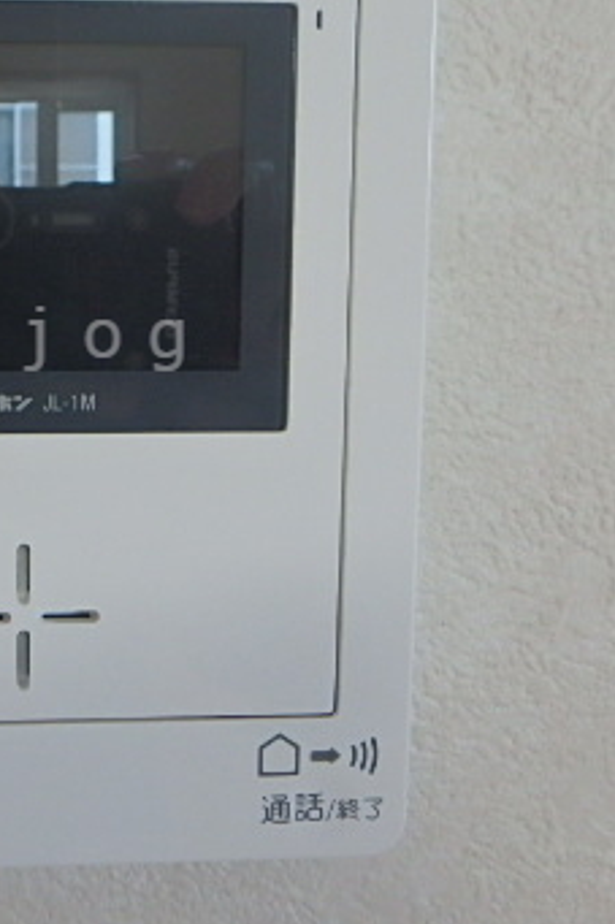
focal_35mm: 41
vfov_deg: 46.9
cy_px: 339
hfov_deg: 30.5
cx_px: 14
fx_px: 1052
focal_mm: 3.7
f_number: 3.5
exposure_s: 1/50
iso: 250
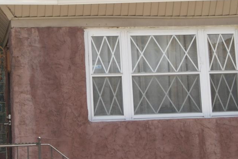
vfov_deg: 10.2
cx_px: 110
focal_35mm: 134
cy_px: 14
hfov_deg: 15.3
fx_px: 886
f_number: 11
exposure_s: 1/160
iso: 100
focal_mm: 28
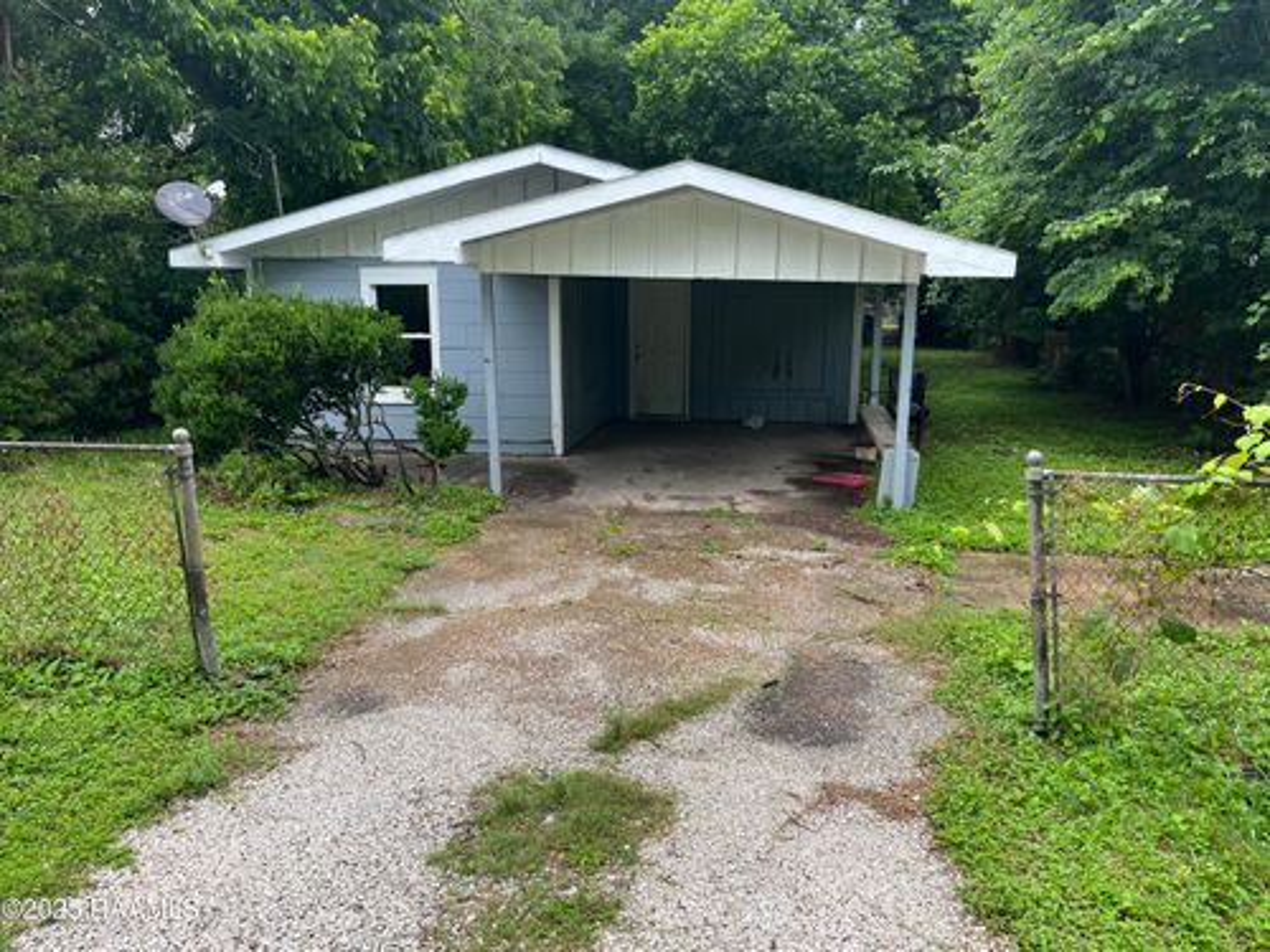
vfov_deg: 53.1
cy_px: 476
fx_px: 954
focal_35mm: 26
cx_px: 635
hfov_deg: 67.3
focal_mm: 5.1
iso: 32
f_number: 1.6
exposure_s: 1/124
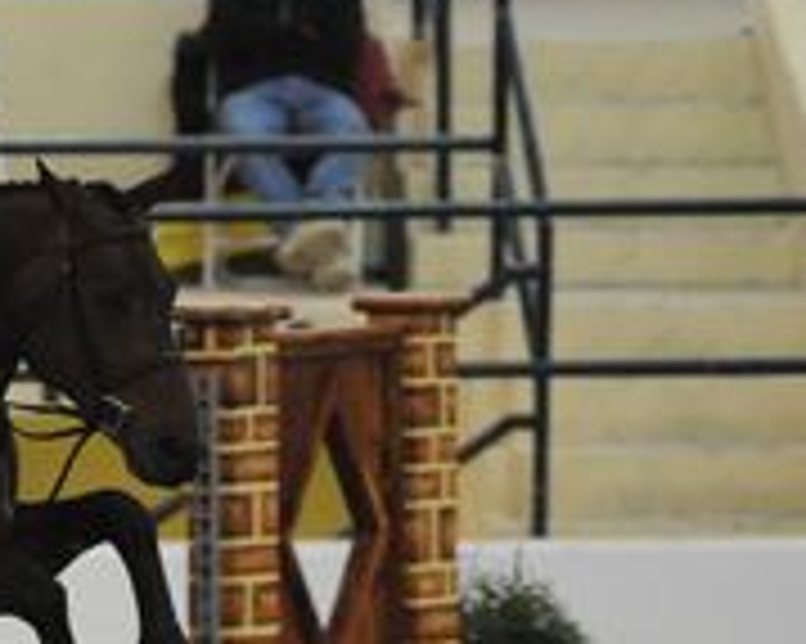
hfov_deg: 2.9
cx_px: -203
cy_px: 712
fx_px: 16021
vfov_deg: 2.3
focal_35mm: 672
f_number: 2.8
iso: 6400
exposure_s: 1/400
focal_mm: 200
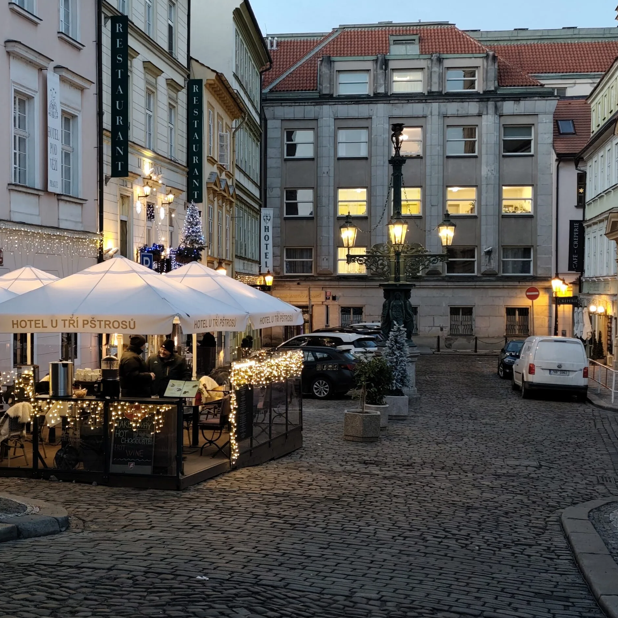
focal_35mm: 55
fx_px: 1111
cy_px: 306
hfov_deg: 30.9
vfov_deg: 31.1
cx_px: 216
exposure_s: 1/45.1
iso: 500
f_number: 1.65
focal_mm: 6.19
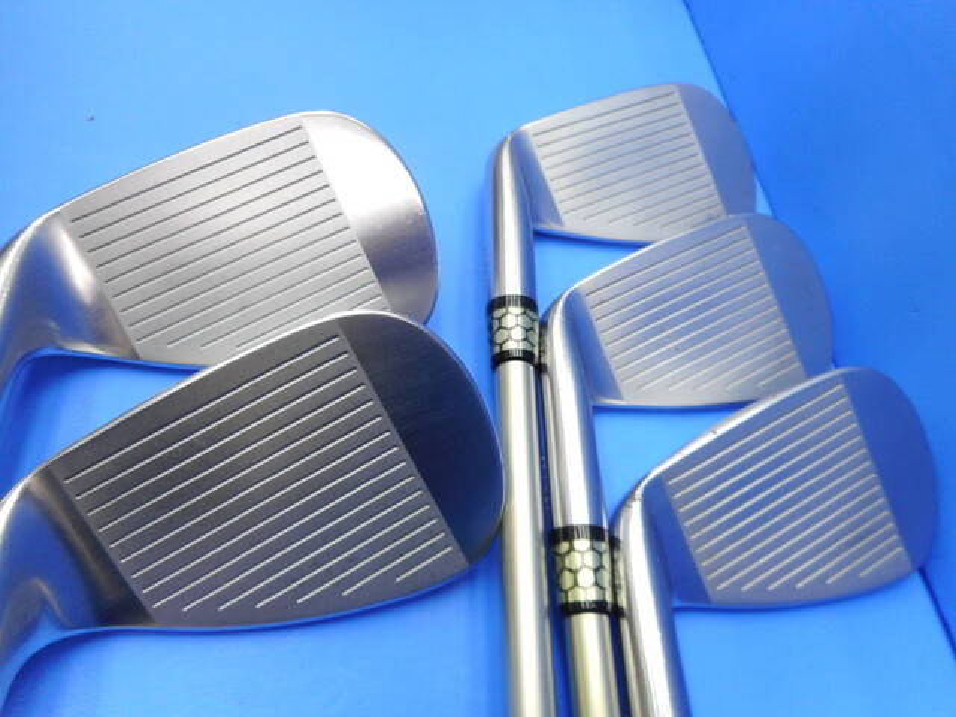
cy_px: 358
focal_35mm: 25
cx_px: 478
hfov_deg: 69.4
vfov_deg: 54.9
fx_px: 690
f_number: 3.7
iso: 110
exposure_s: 1/30
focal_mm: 4.5
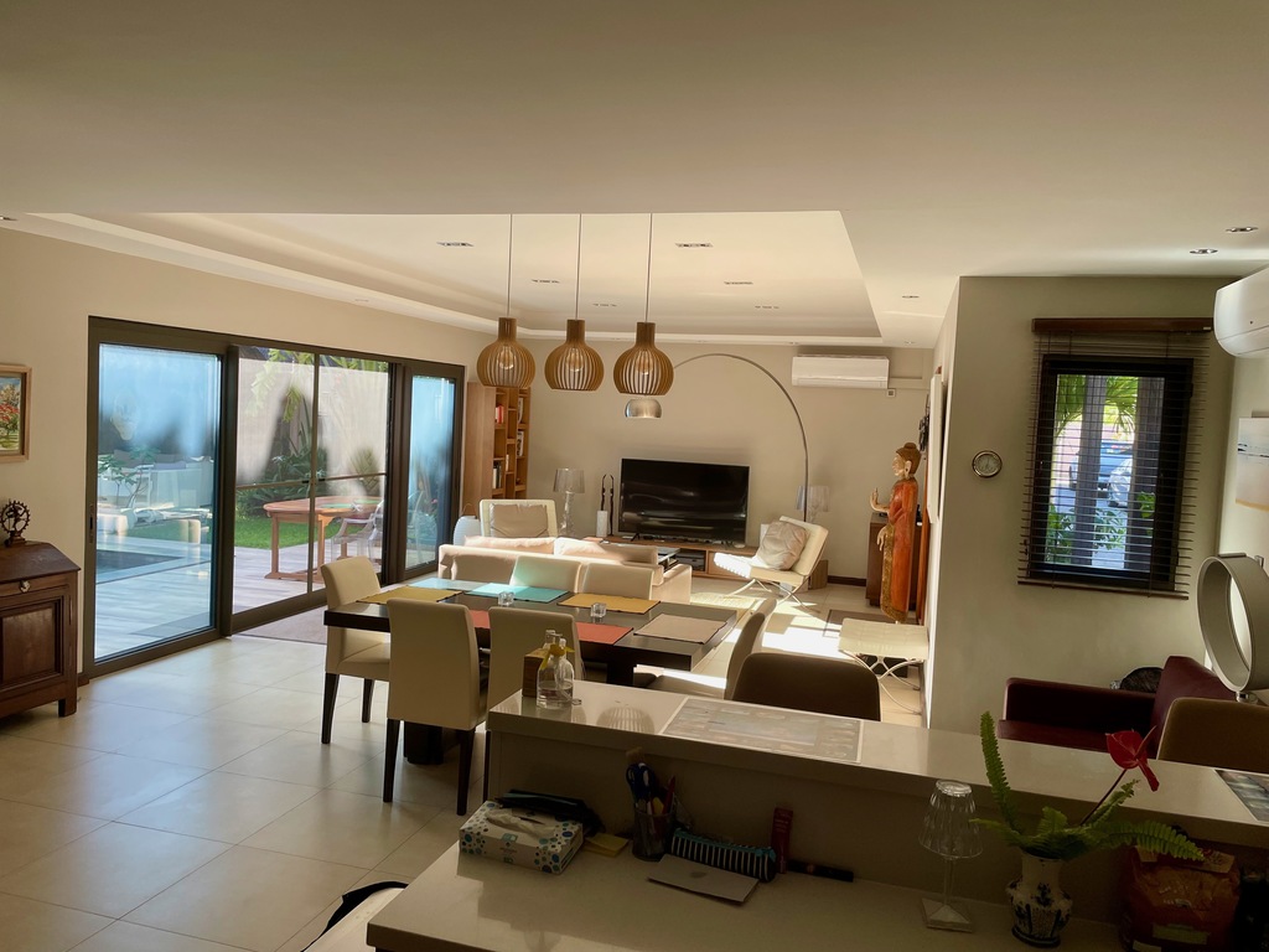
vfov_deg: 53.1
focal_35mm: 26
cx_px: 634
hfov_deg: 67.3
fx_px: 953
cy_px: 476
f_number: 1.6
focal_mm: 4.2
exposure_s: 1/121
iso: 64
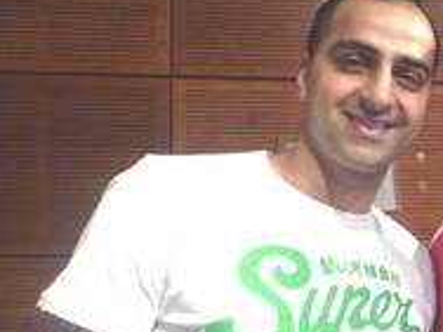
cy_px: 225
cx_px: 492
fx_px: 857
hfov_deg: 26.6
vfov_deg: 21.8
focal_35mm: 67
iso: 400
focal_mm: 5.3
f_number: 3.3
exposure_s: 1/8
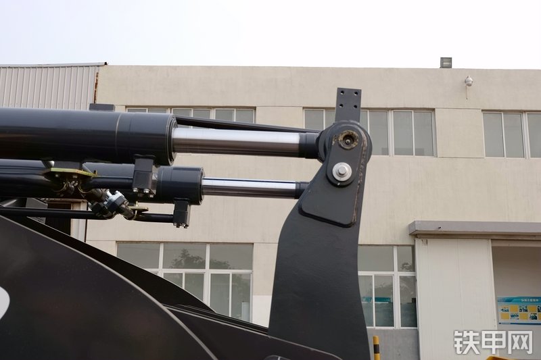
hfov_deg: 48.5
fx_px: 601
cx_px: 270
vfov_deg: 33.4
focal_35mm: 40
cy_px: 180
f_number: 4.5
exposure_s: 1/480
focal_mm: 26.9
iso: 100
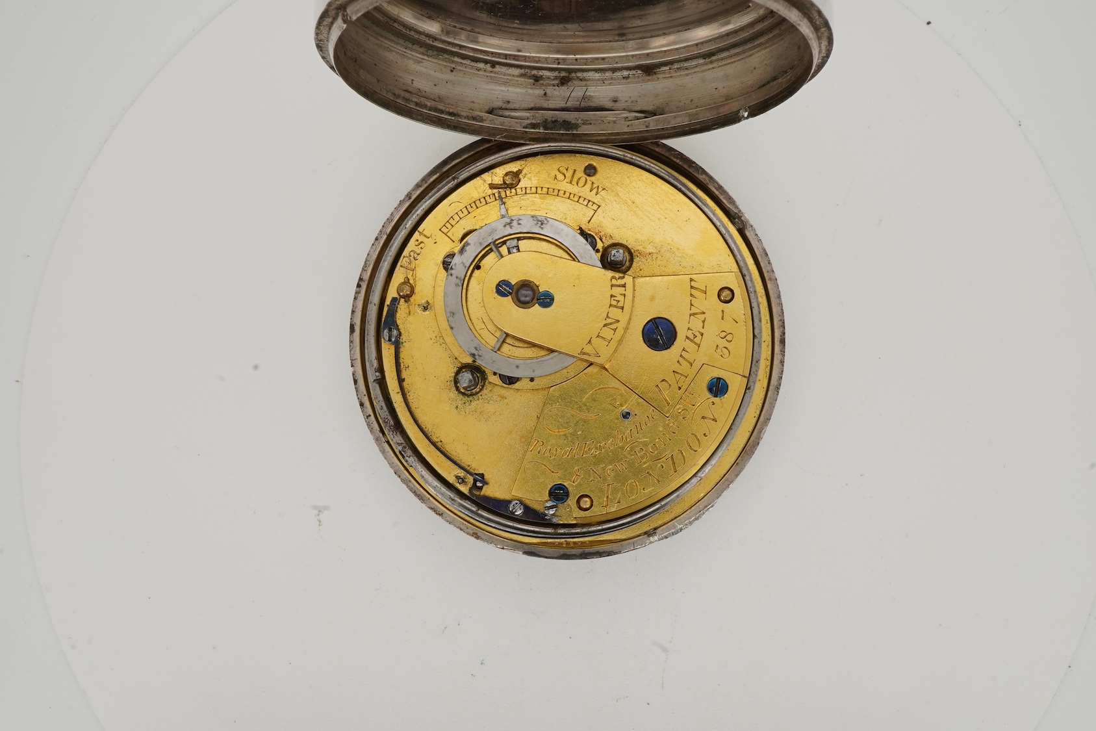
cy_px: 366
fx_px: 1370
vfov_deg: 29.9
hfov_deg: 43.6
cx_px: 548
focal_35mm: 45
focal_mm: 30
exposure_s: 1/125
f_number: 22
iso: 320
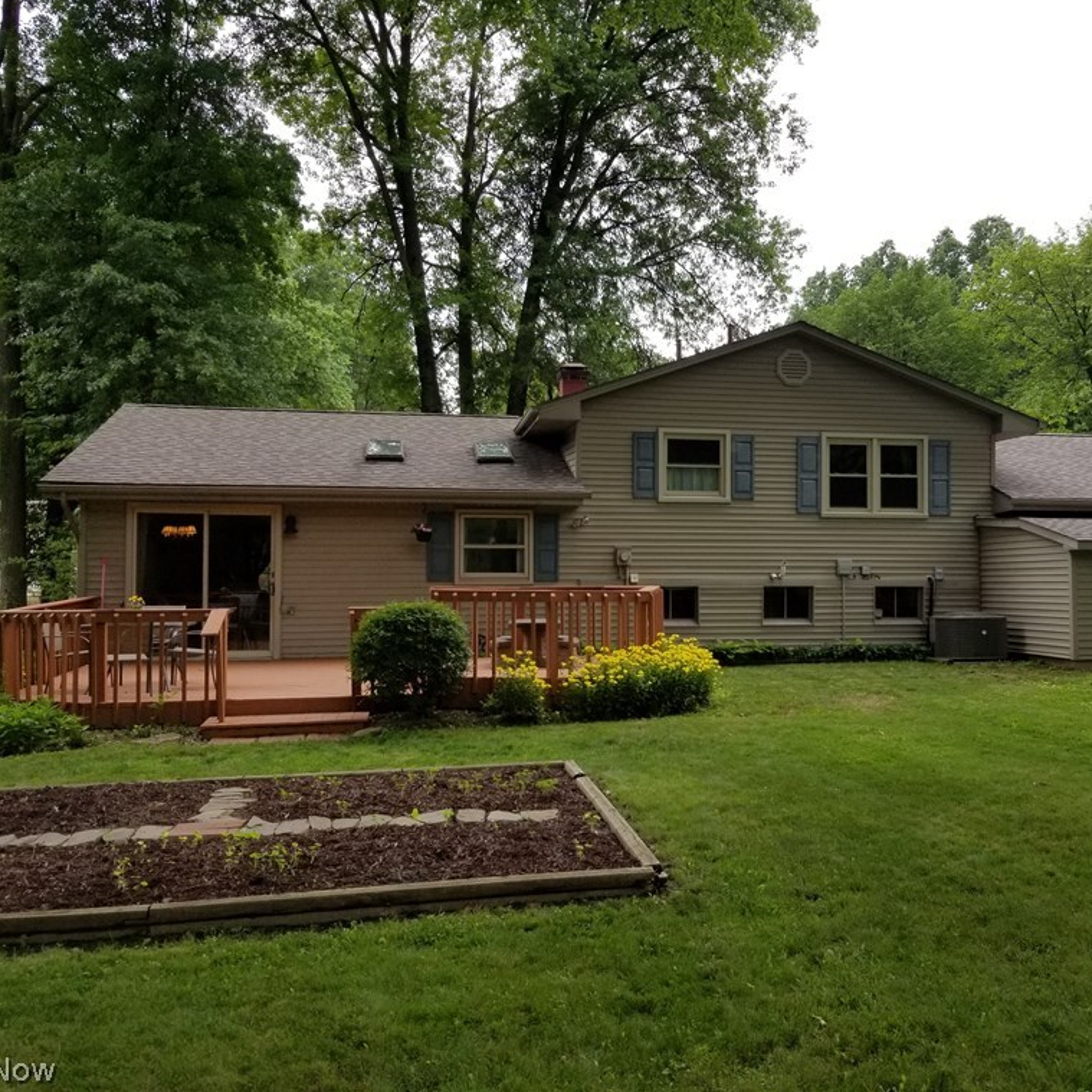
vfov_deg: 52.5
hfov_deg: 52.3
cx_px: 643
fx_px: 1106
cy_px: 541
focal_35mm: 31
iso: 50
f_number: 1.7
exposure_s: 1/820
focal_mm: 4.3
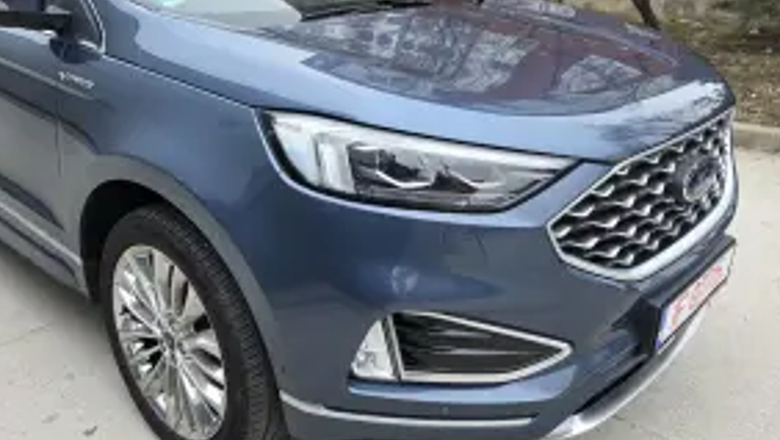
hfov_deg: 60.2
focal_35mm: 32
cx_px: 296
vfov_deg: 36.7
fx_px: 662
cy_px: 196
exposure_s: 1/180
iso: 160
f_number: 1.7
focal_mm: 6.3
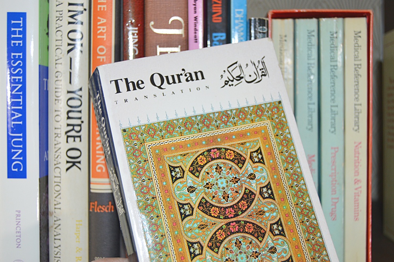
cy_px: 131
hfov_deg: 42.4
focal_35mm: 46
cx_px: 197
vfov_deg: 28.9
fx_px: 508
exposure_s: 1/60
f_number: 4.2
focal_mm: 31
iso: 500
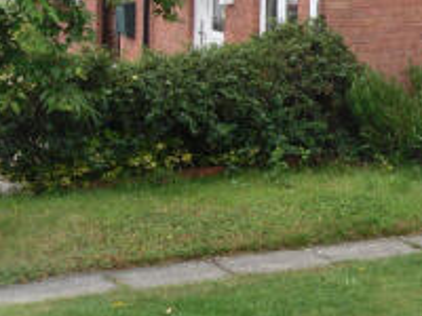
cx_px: 545
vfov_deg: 13.9
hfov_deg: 18.0
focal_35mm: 102
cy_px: -115
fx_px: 1243
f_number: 3.5
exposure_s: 1/90
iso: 80
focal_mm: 6.3
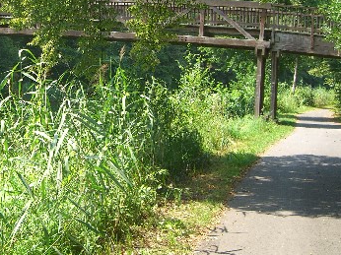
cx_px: 69
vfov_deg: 22.7
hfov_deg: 29.6
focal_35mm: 64
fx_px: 630
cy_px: 61
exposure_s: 1/250
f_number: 2.8
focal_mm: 7.9
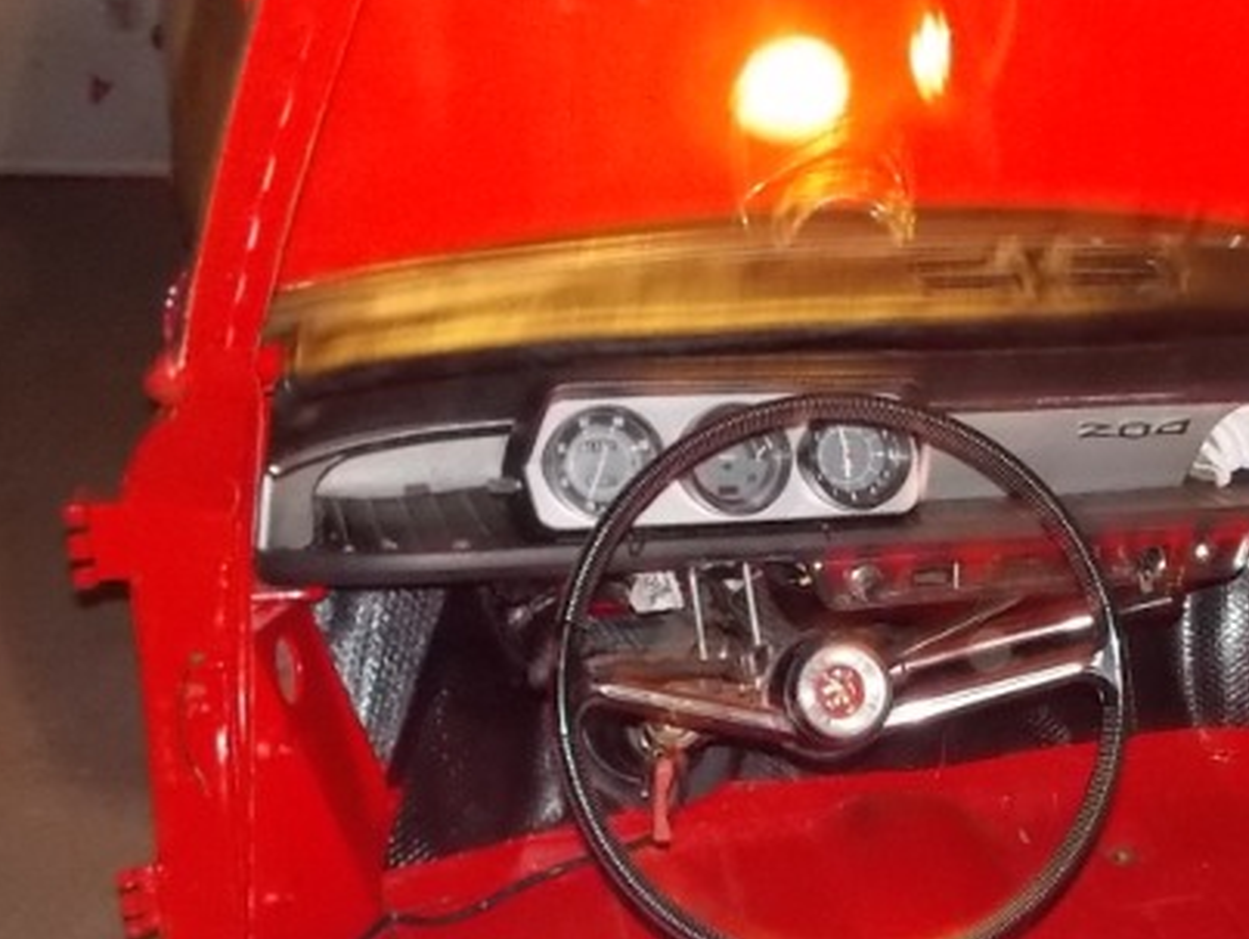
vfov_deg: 31.3
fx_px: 1661
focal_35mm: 46
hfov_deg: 40.0
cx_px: 942
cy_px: 645
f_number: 3.3
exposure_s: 1/2
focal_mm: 4.1
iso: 400
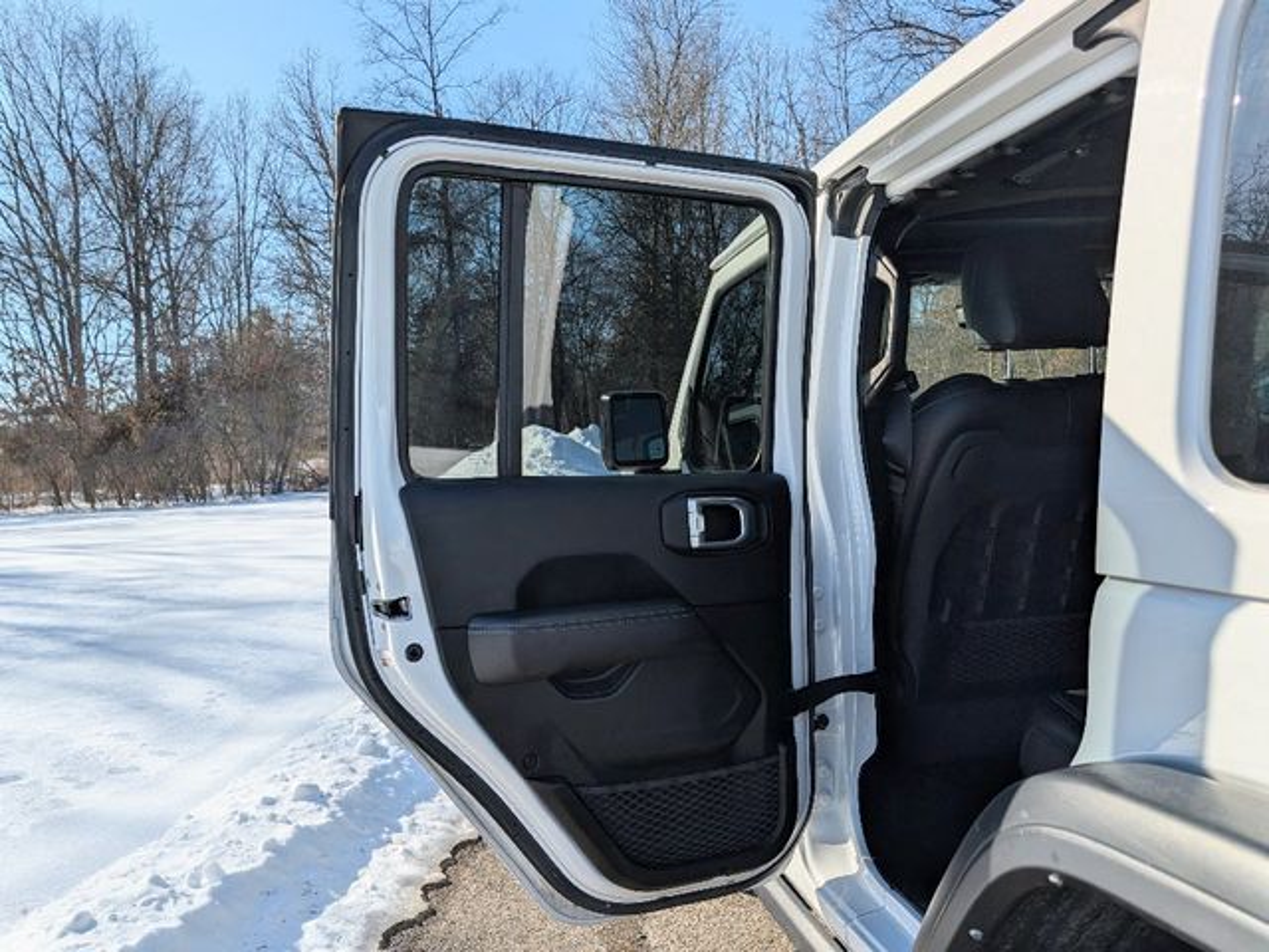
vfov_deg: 56.8
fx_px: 880
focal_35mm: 24
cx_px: 634
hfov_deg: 71.6
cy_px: 476
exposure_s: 1/1443
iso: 21
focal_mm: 6.9
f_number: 1.68
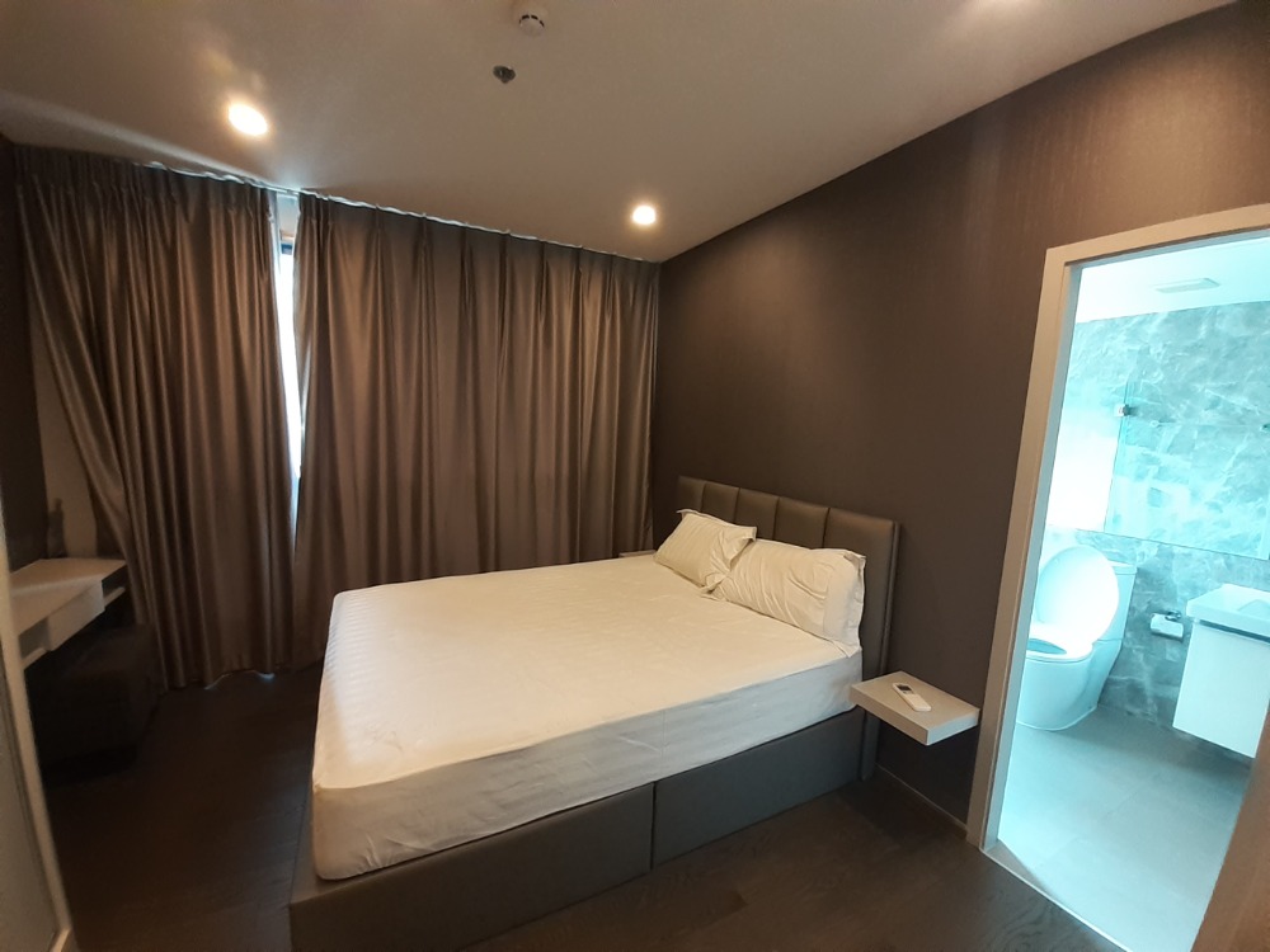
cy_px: 476
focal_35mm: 13
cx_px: 635
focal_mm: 1.13
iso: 250
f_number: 2.2
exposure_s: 1/24
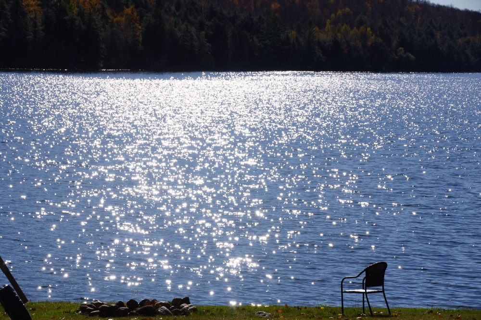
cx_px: 240
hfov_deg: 17.1
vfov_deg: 11.4
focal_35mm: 120
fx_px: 1603
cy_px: 160
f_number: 10
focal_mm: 80
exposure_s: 1/160
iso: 100
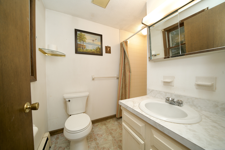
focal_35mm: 12
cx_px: 112
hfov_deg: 112.6
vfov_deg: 90.0
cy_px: 75
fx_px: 75
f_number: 6.3
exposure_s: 1/30
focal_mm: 12
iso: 640
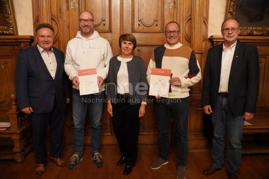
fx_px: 191
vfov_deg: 50.4
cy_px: 90
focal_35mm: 26
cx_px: 134
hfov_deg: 70.4
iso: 6400
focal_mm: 17
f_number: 3.2
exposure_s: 1/160
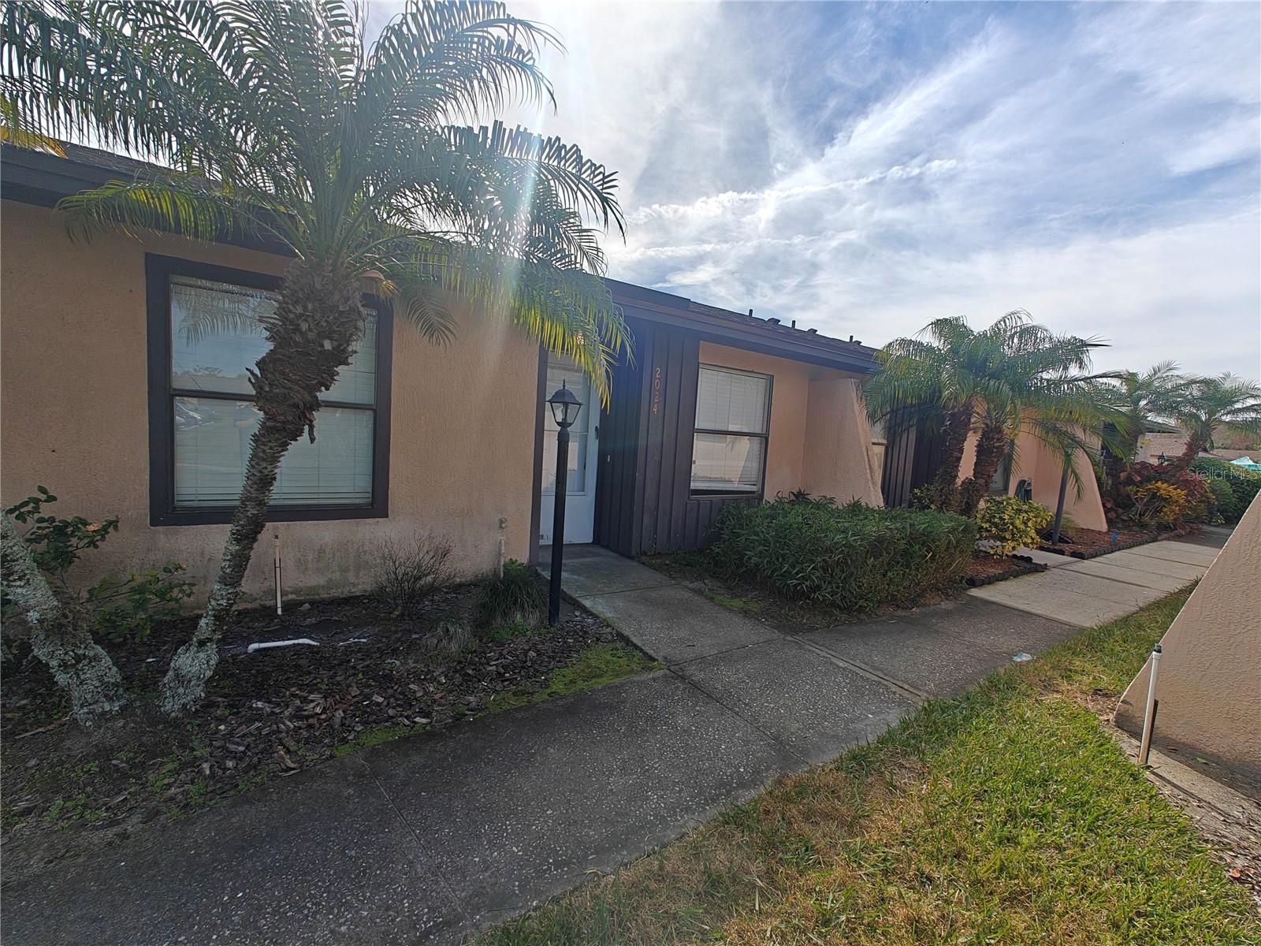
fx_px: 510
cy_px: 473
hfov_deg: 102.1
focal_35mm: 14
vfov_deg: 85.7
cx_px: 630
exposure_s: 1/1917
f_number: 2.2
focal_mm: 2.62
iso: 64
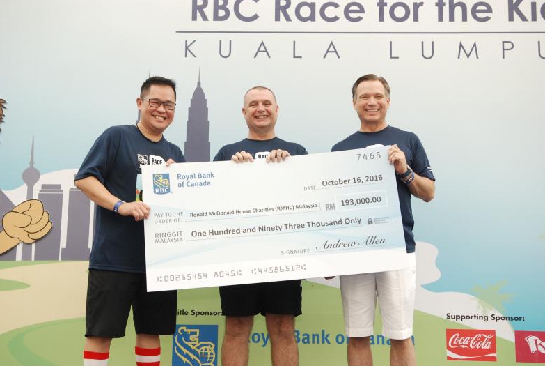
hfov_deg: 41.4
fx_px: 720
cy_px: 185
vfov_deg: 28.5
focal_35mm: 48
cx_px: 269
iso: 640
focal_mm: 31
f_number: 5.6
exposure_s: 1/125
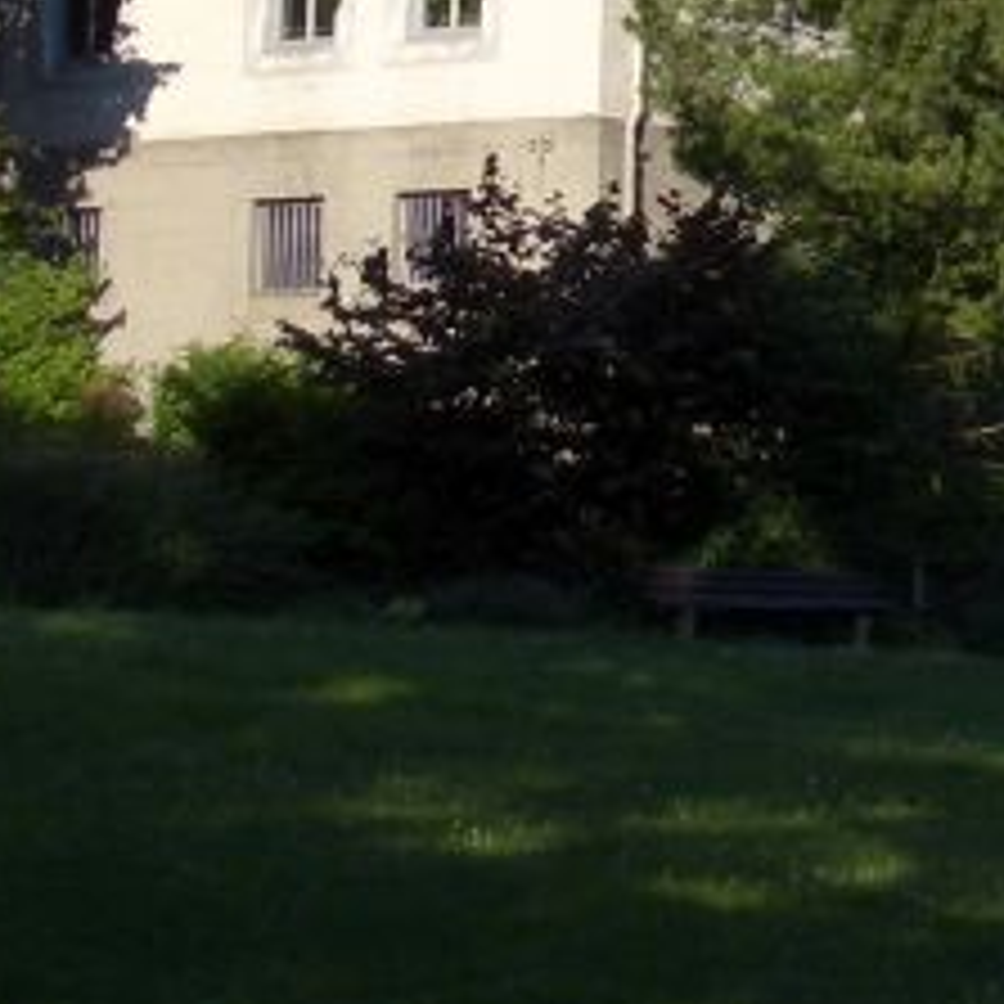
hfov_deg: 13.3
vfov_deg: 13.0
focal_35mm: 130
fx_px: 4266
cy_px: -315
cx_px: 945
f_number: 4.6
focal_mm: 6.8
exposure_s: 1/400
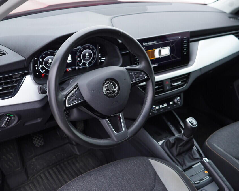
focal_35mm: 41
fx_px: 290
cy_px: 96
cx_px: 113
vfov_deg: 36.5
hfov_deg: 44.8
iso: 200
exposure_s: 1/40
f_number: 2.8
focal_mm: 24
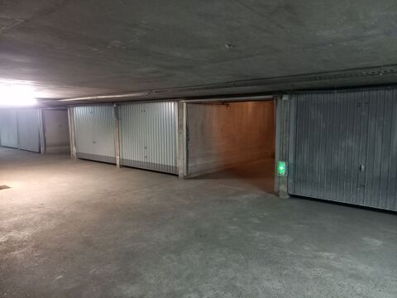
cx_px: 198
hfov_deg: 69.4
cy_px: 149
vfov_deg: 54.9
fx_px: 287
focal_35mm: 25
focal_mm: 4.65
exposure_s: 1/20
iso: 1000
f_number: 1.8
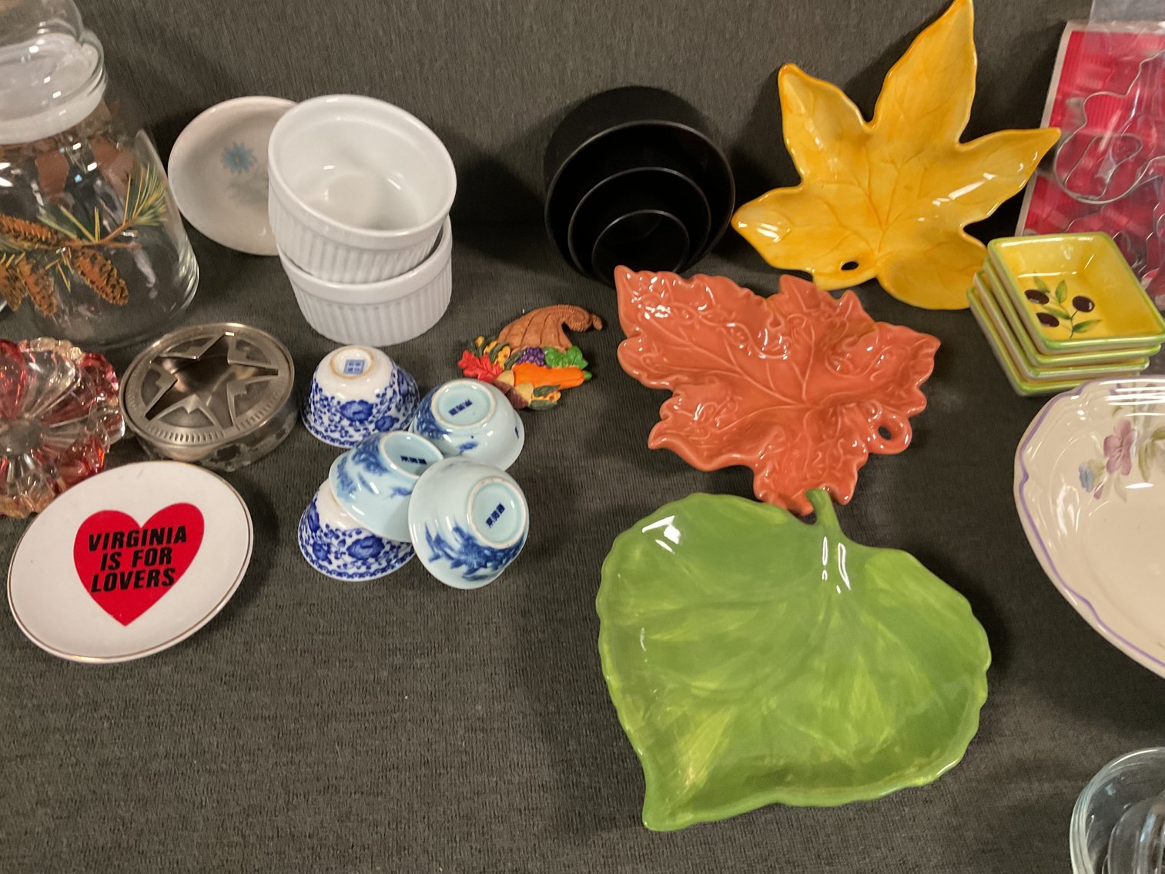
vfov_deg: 48.2
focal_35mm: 29
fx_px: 976
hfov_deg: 61.7
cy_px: 437
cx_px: 582
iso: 250
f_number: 1.8
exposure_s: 1/50
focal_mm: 3
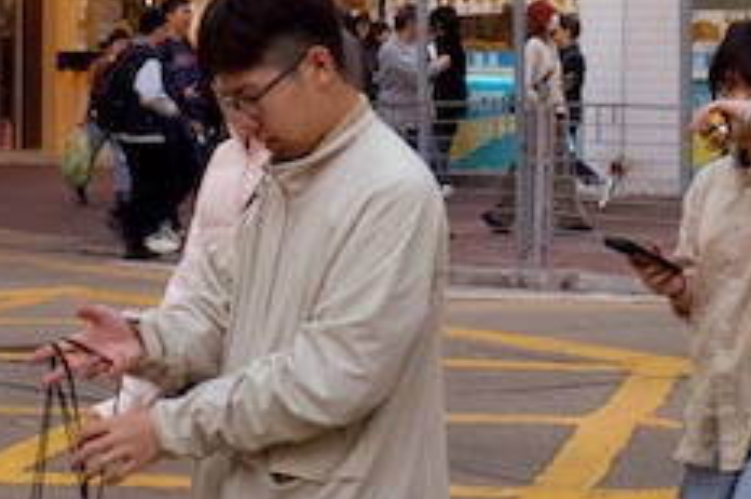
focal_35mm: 151
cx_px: 660
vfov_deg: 8.9
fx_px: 3146
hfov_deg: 13.5
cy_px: -186
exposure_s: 1/640
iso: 1250
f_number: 2.8
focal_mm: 18.3
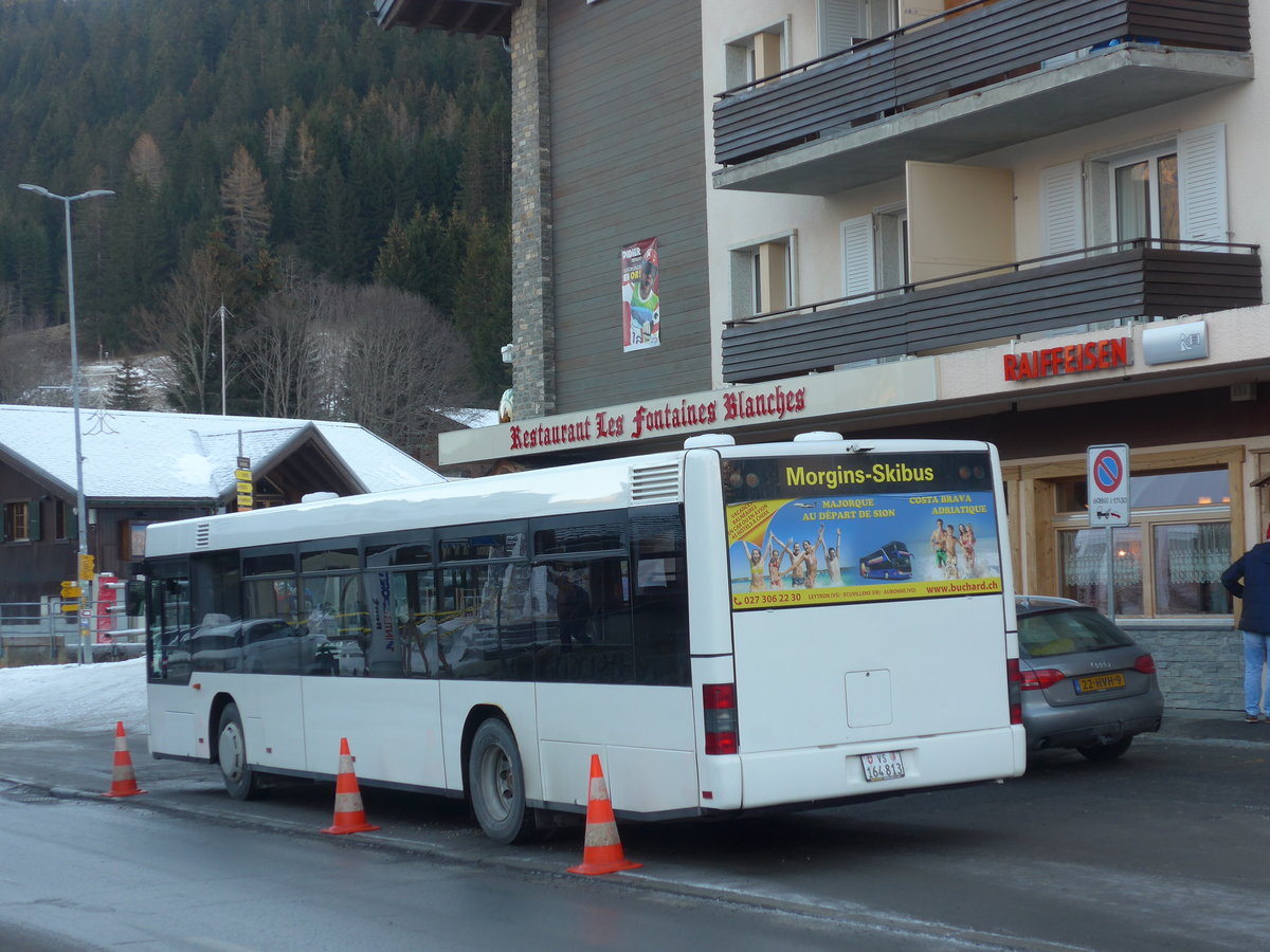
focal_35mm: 66
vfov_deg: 22.3
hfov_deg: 29.4
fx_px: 2421
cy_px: 476
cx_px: 635
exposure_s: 1/80
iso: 100
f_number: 3.9
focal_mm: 13.4
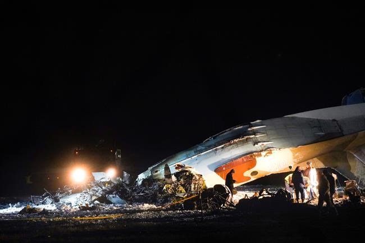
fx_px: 2027
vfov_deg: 6.9
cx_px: 182
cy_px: 122
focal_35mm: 200
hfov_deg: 10.3
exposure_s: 1/200
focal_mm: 200
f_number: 5.6
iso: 8000
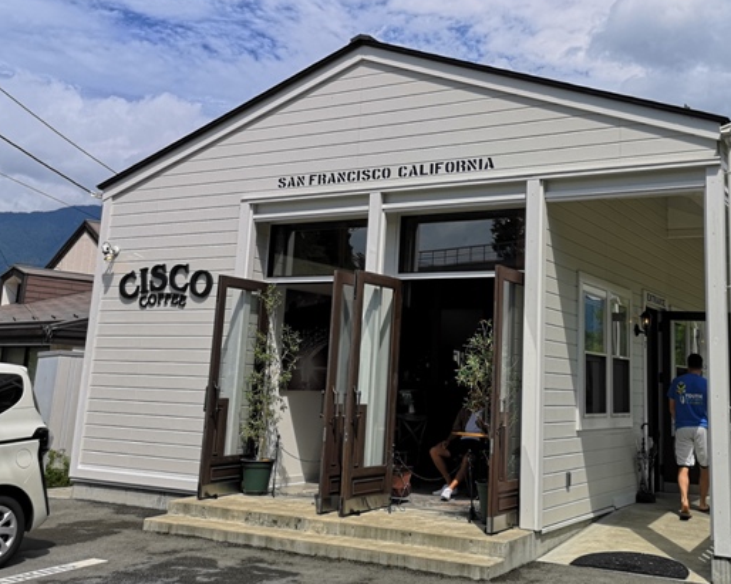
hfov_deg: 44.5
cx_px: 451
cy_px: 203
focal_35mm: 41
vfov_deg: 36.2
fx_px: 887
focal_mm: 3.95
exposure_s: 1/4386
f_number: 1.8
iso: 50
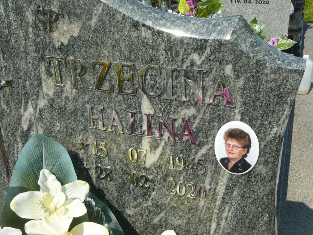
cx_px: 156
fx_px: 389
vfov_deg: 33.6
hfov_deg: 43.9
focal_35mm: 43
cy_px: 118
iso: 80
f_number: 5
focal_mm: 6.4
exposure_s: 1/400
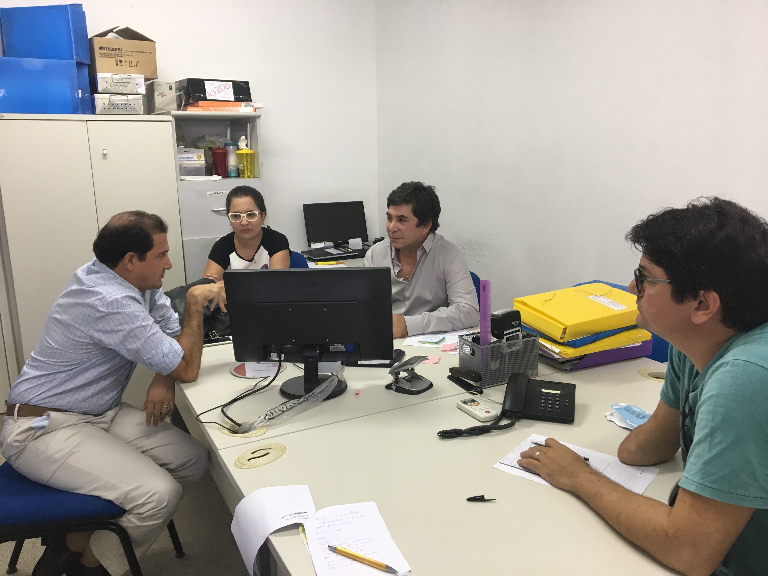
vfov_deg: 48.2
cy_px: 288
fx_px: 643
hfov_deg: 61.7
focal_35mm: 29
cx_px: 384
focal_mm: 4.15
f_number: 2.2
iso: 64
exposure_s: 1/30
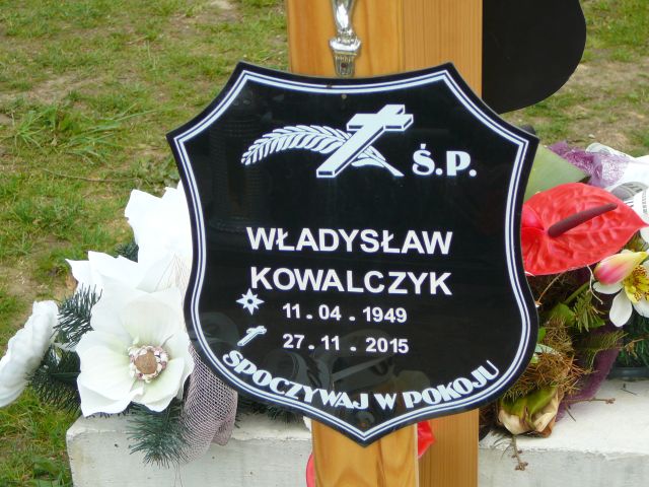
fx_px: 1537
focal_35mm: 82
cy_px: 244
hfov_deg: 23.8
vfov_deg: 18.0
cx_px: 324
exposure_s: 1/200
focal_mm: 12.2
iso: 80
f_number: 3.8
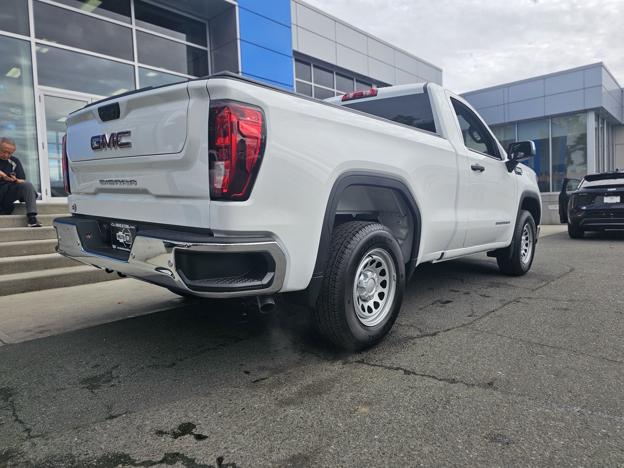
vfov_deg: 58.9
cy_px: 234
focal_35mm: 23
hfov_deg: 73.9
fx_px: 415
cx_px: 312
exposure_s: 1/664
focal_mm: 6.3
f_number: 1.7
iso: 10
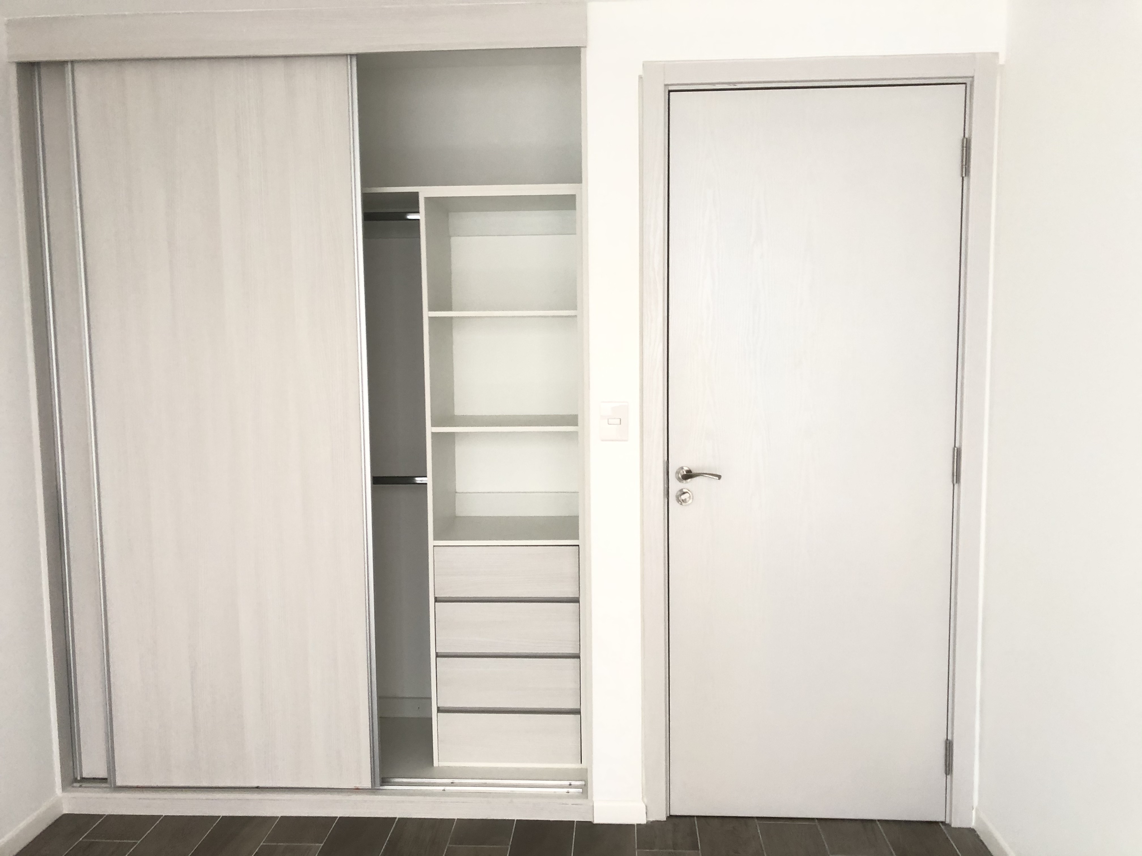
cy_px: 428
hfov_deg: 63.4
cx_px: 571
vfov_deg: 49.7
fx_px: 924
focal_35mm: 28
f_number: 1.8
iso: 40
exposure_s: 1/20
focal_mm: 4
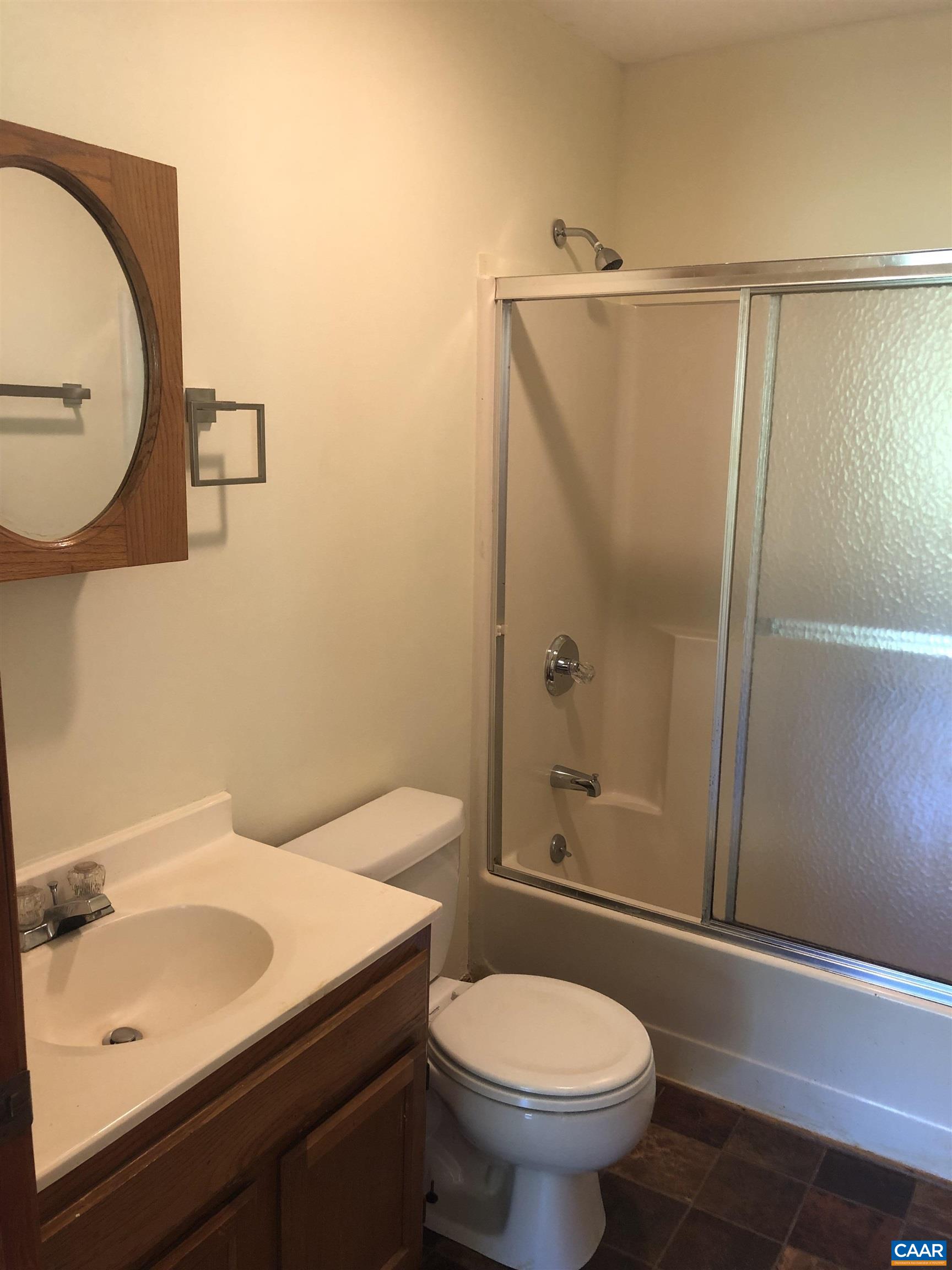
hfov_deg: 49.7
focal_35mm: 28
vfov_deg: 63.4
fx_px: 1027
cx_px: 476
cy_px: 635
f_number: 1.8
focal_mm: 3.99
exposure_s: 1/15
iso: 50
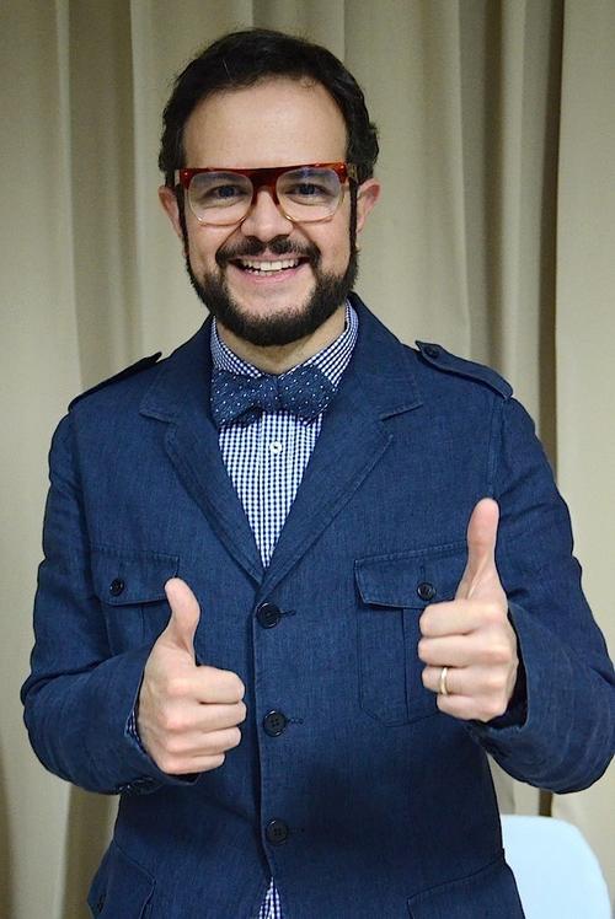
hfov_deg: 25.8
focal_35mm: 52
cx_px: 308
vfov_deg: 37.8
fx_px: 1343
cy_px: 460
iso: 4000
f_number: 4.5
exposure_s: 1/50
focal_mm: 35
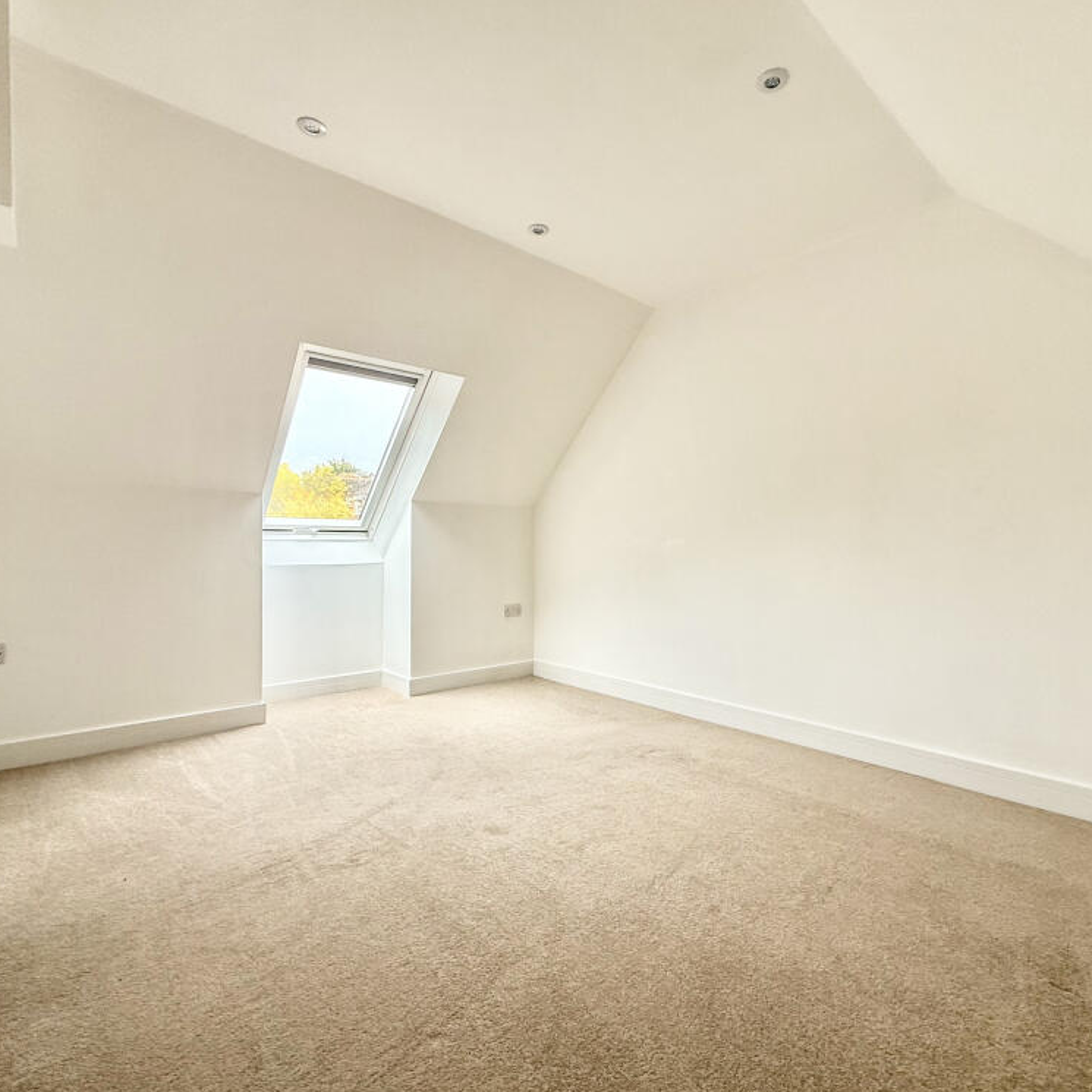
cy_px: 547
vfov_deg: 84.0
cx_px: 591
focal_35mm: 17
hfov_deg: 83.8
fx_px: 607
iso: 64
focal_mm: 2.22
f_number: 2.2
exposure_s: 1/113
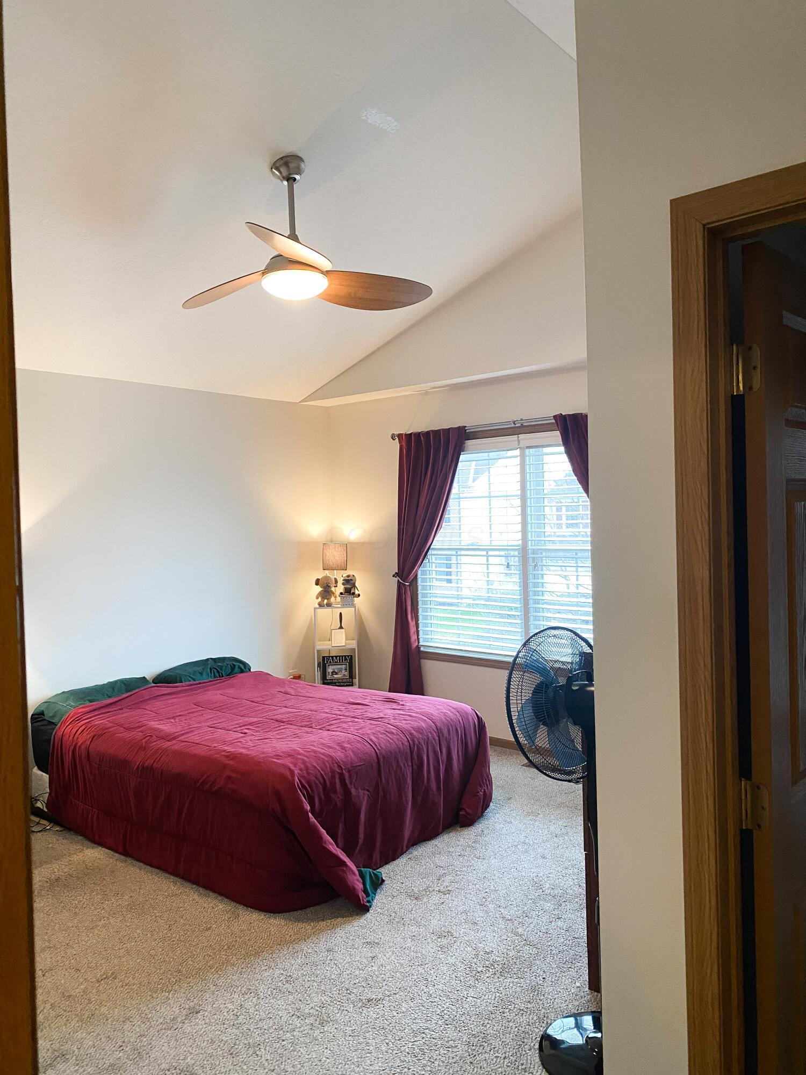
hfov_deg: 53.1
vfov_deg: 67.3
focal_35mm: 26
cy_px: 538
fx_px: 807
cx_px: 403
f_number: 1.8
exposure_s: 1/60
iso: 250
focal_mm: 4.25
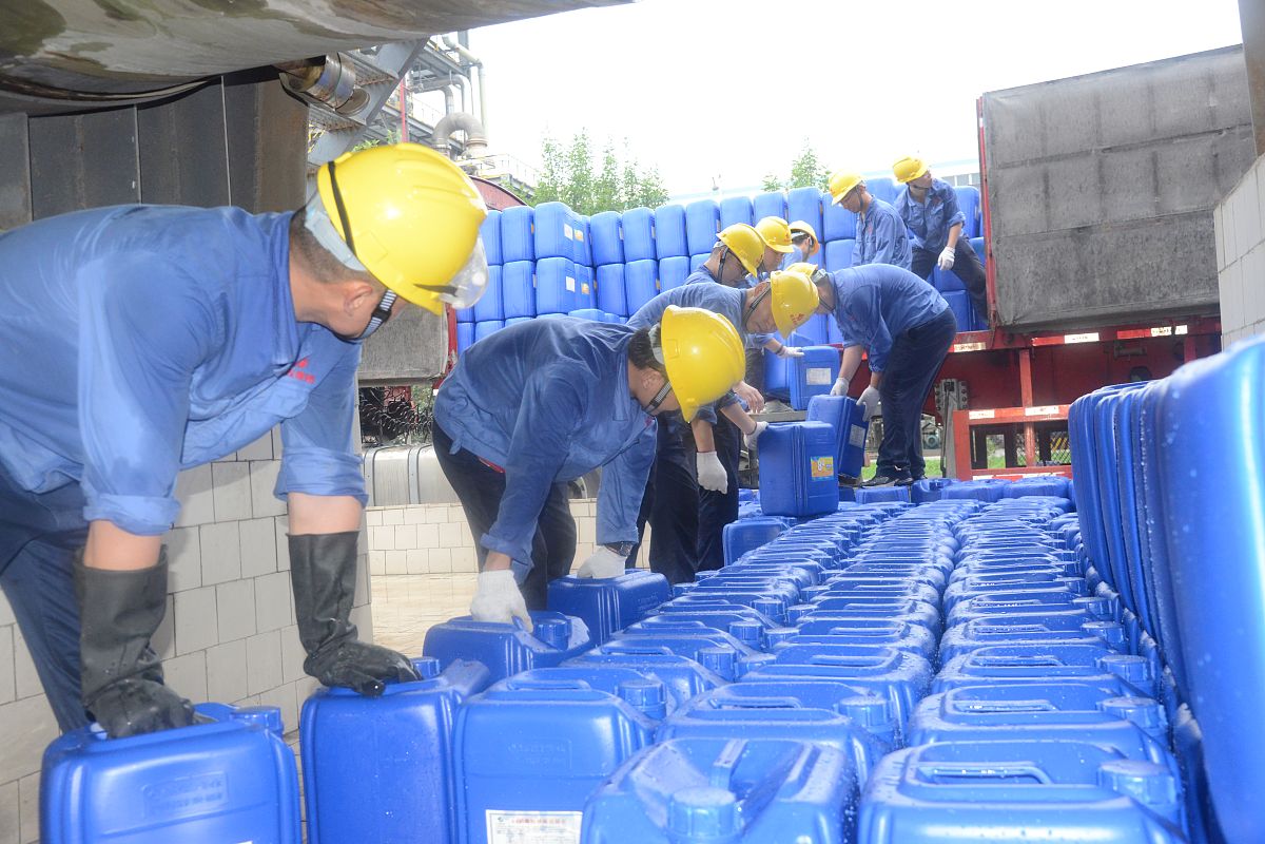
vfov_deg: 38.9
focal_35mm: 34
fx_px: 1195
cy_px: 422
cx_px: 632
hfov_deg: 55.8
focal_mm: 34
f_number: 7.1
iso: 3200
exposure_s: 1/200
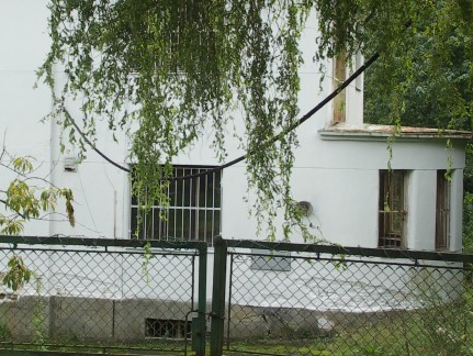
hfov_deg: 21.9
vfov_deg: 16.6
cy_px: 133
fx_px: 1217
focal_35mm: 89
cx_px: 174
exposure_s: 1/160
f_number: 5
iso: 100
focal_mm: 10.5
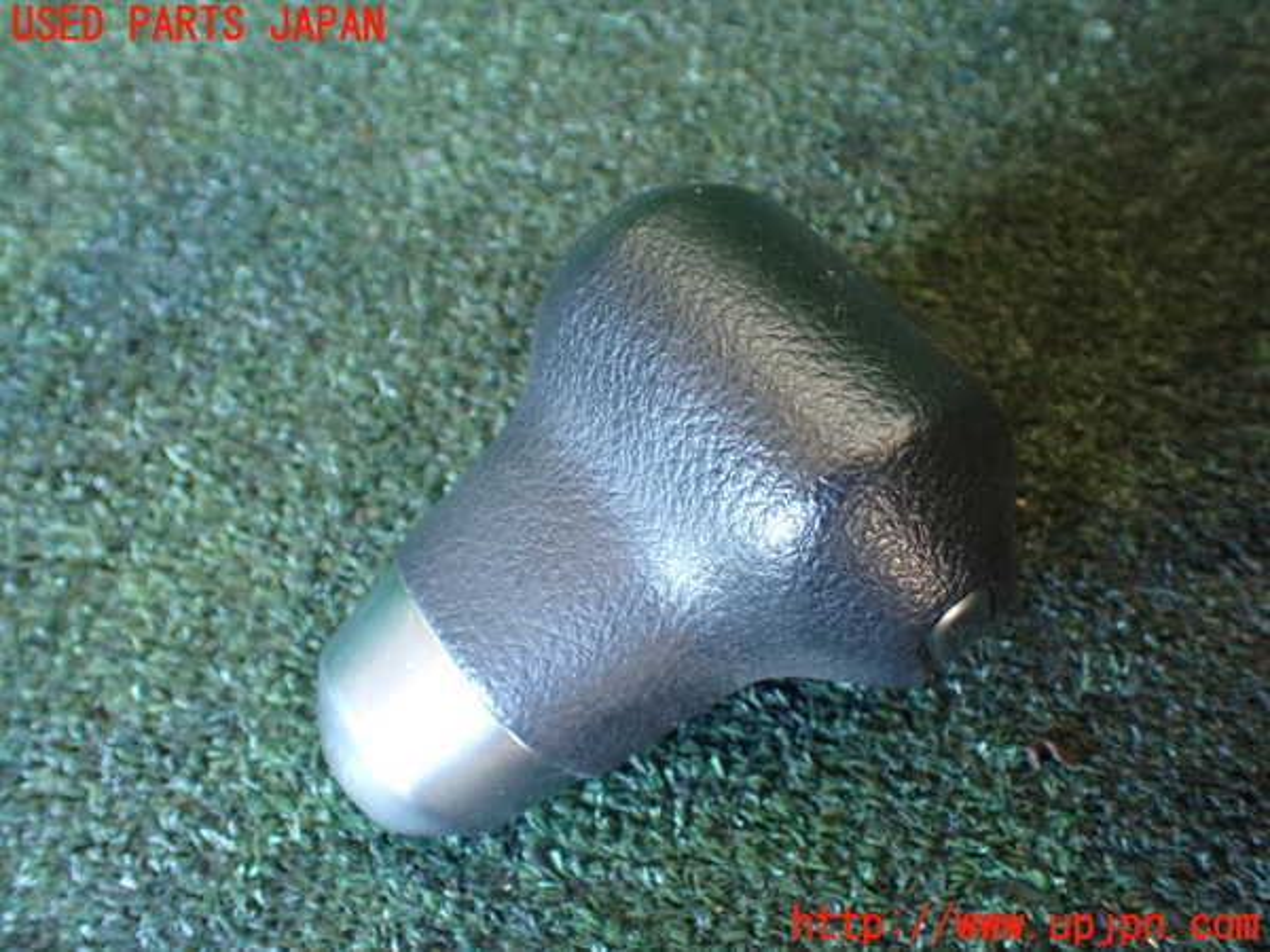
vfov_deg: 46.8
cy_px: 476
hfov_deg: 60.0
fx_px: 1101
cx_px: 635
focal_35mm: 30
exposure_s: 1/30
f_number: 2.3
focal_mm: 5.4
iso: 800
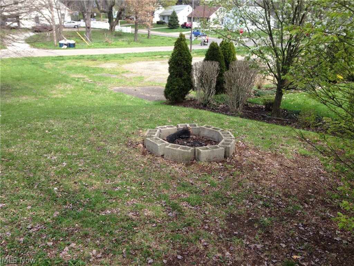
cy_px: 133
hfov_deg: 55.4
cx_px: 177
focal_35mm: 33
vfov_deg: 42.9
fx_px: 337
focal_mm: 4.12
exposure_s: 1/547
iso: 50
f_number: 2.4
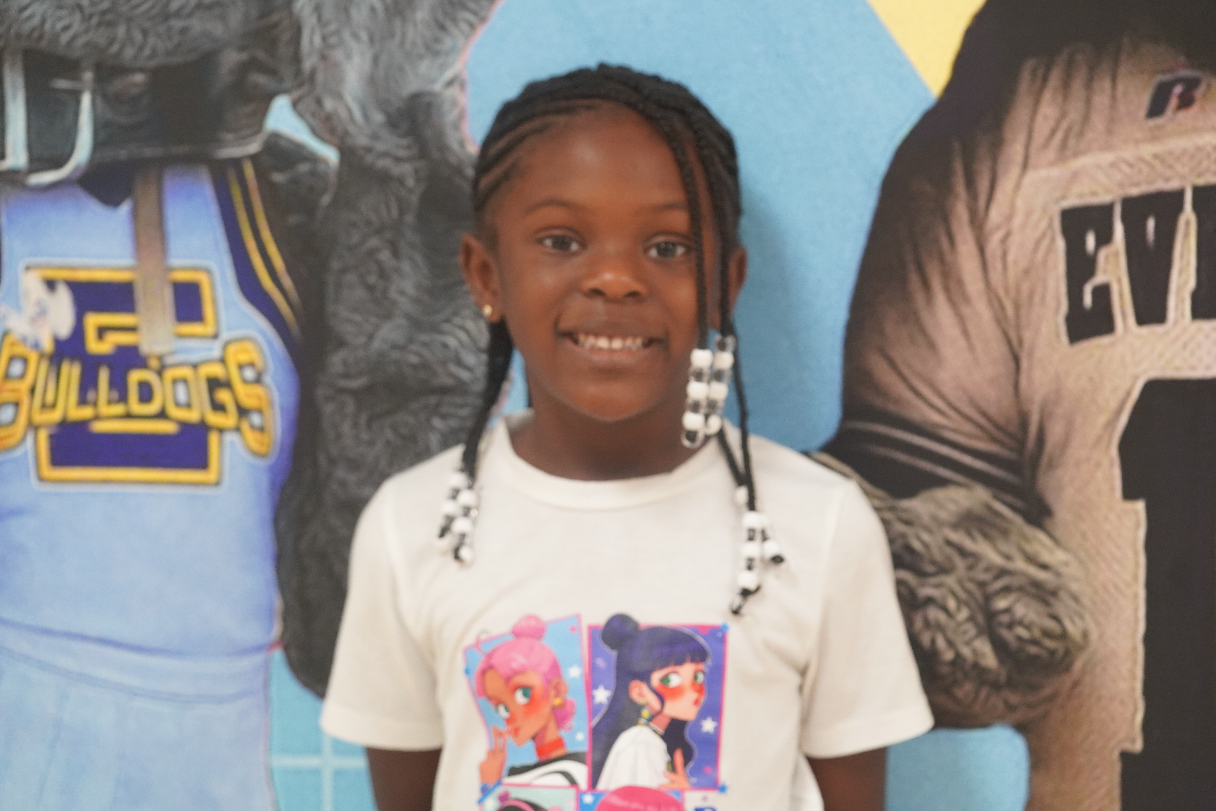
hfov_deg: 18.4
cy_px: 406
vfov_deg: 12.3
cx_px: 608
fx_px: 3749
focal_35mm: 111
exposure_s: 1/160
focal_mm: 111
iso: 4000
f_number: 4
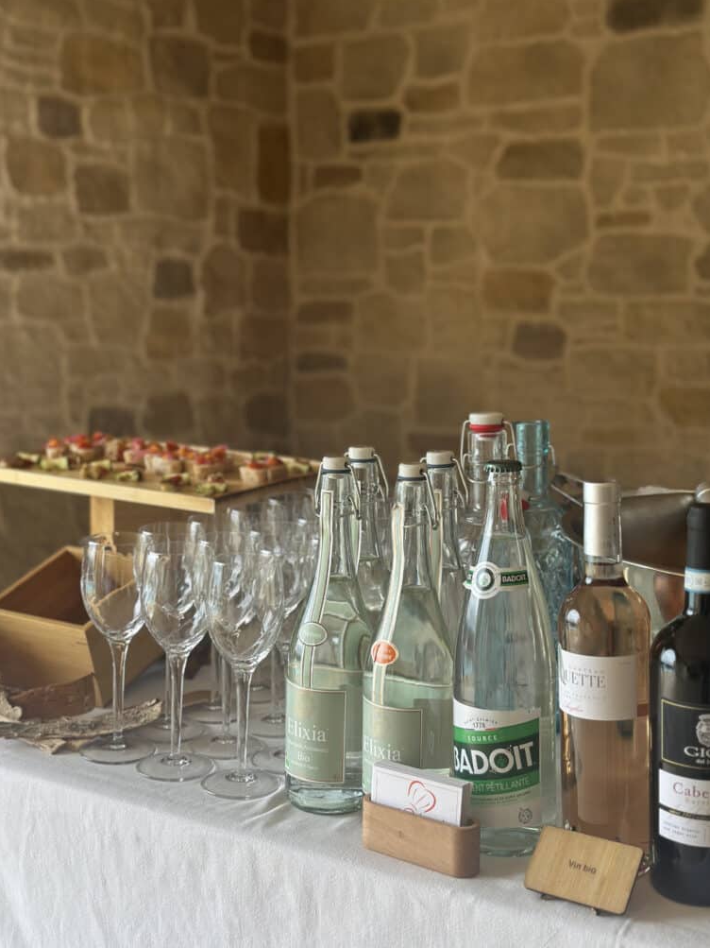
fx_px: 1340
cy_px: 479
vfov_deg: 38.9
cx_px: 359
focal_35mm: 49
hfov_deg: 29.7
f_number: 1.78
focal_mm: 6.86
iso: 80
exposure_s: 1/193
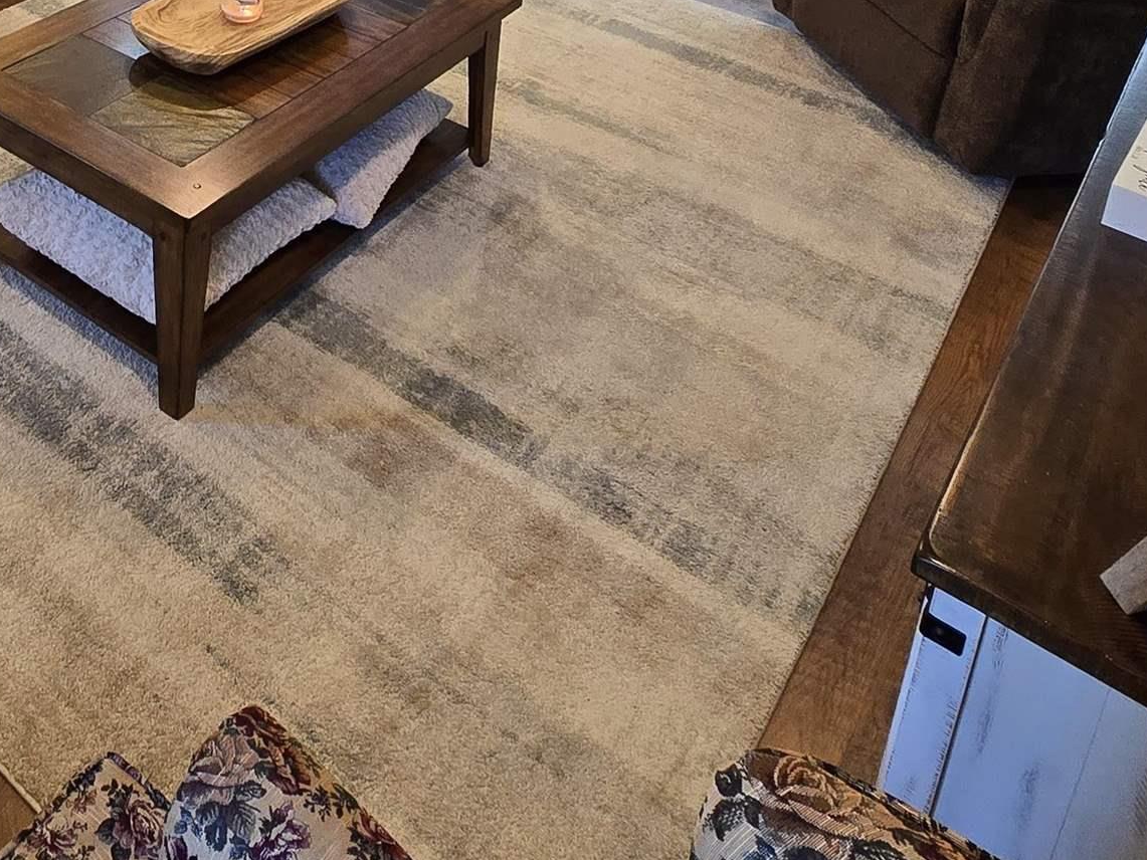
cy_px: -215
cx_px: 180
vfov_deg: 32.3
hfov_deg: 48.6
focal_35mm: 35
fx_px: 1160
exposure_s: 1/60
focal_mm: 2.2
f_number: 2.2
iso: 250
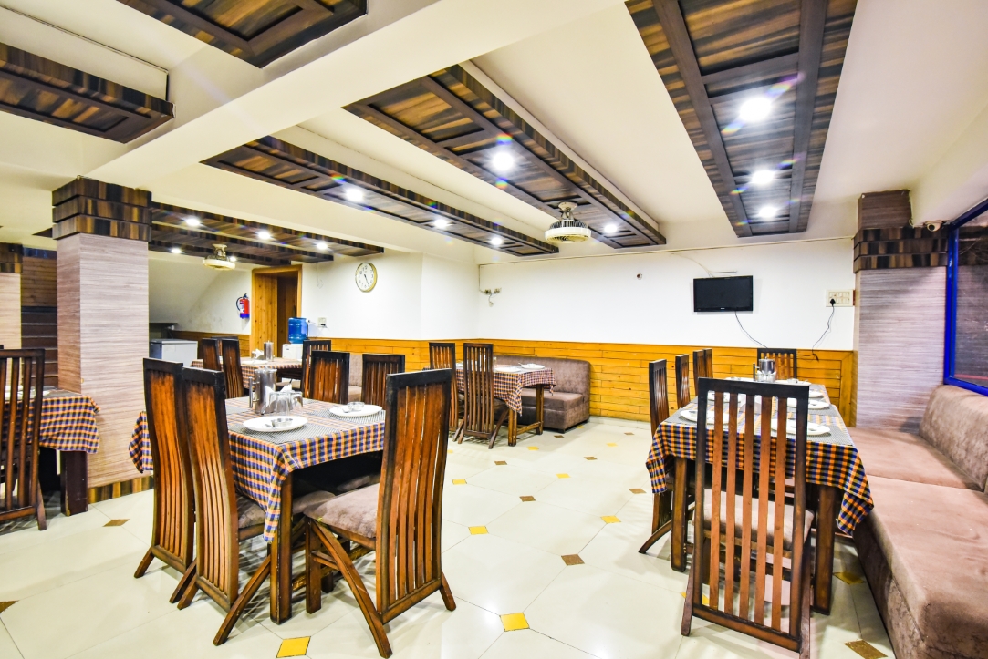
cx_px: 494
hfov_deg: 96.7
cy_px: 330
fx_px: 439
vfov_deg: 73.8
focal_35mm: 16
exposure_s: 1/10
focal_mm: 16
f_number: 8
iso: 3200
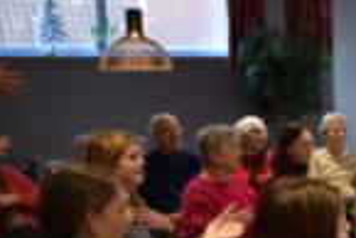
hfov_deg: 18.2
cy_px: 210
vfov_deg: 14.6
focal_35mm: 93
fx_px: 921
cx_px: 606
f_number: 4
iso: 450
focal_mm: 18
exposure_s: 1/60
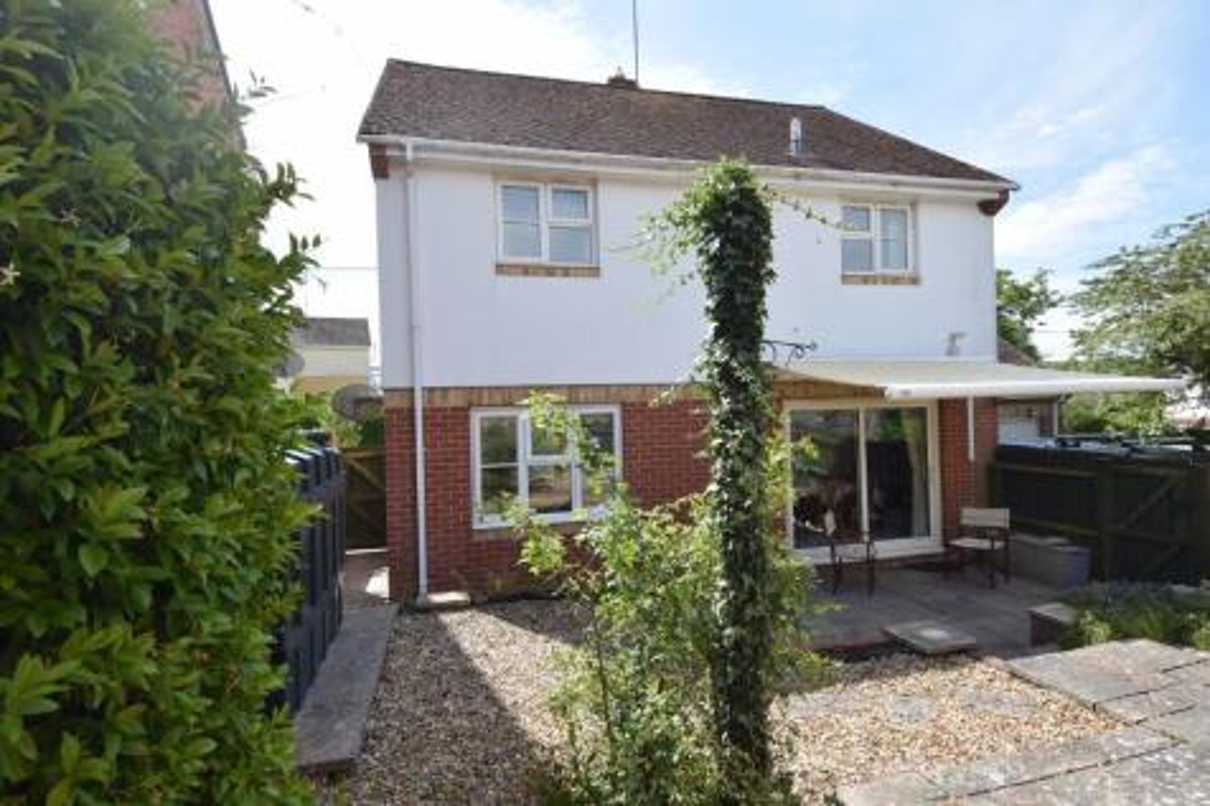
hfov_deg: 90.0
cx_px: 605
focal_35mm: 18
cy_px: 403
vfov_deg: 67.3
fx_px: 605
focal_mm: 12
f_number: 9
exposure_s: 1/320
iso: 200
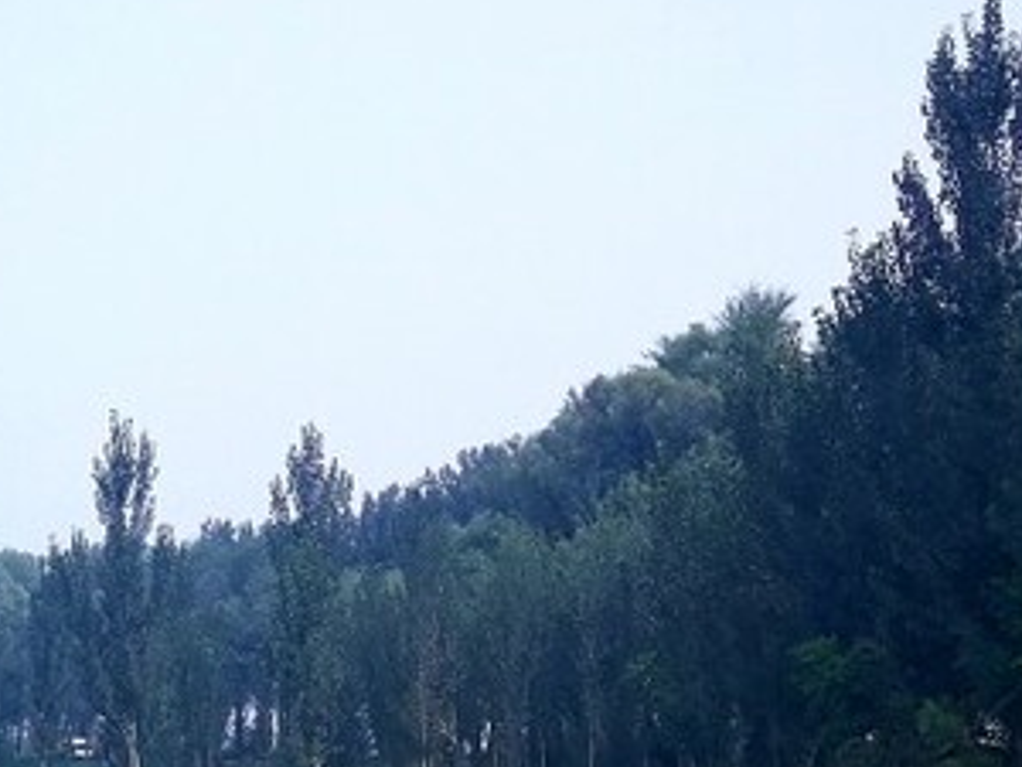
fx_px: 3189
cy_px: 776
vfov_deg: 13.5
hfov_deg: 17.7
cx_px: -24
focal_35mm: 108
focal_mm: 3.95
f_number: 1.8
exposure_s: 1/1325
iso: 50
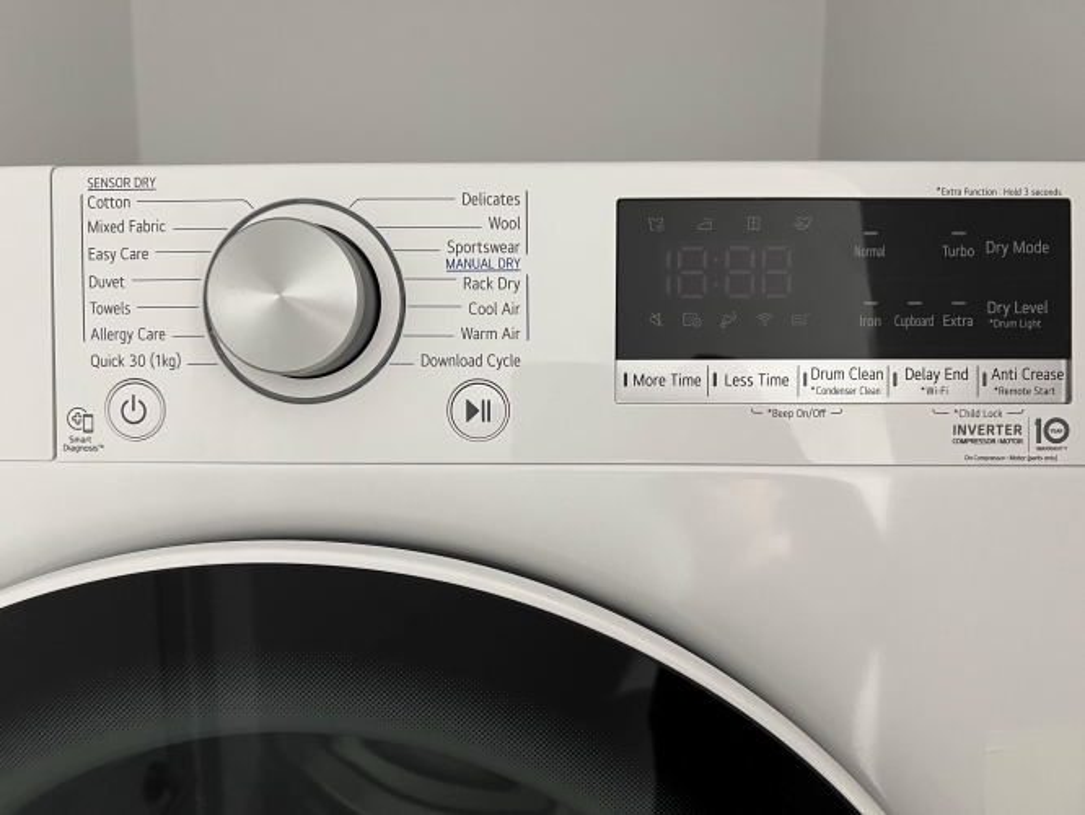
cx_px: 542
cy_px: 408
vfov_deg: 53.1
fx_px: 815
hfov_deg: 67.3
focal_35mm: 26
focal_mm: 5.7
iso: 400
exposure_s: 1/50
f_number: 1.5
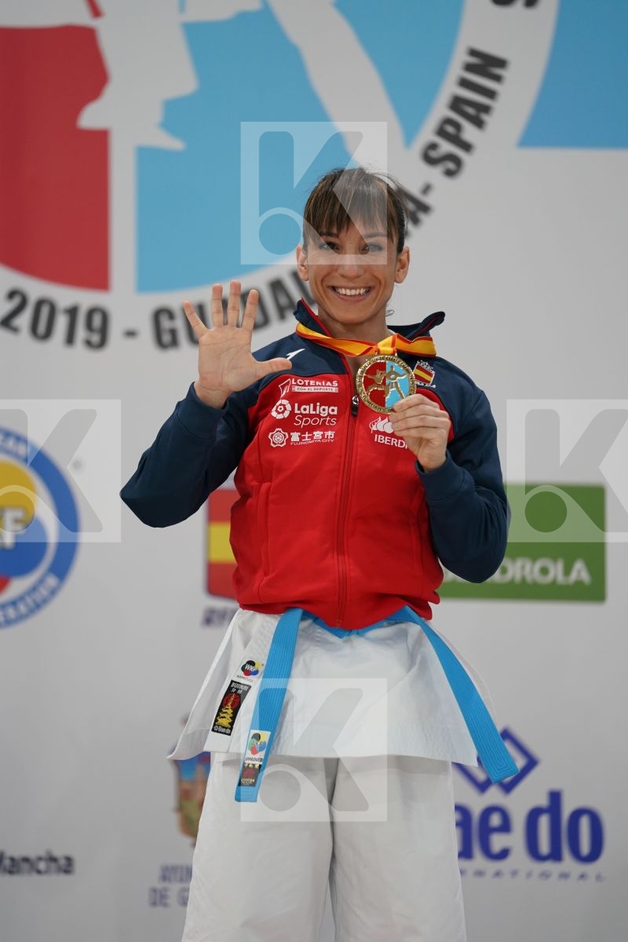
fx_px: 5233
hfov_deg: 6.9
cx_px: 314
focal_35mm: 200
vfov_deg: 10.3
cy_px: 471
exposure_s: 1/250
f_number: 2.8
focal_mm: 200
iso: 800
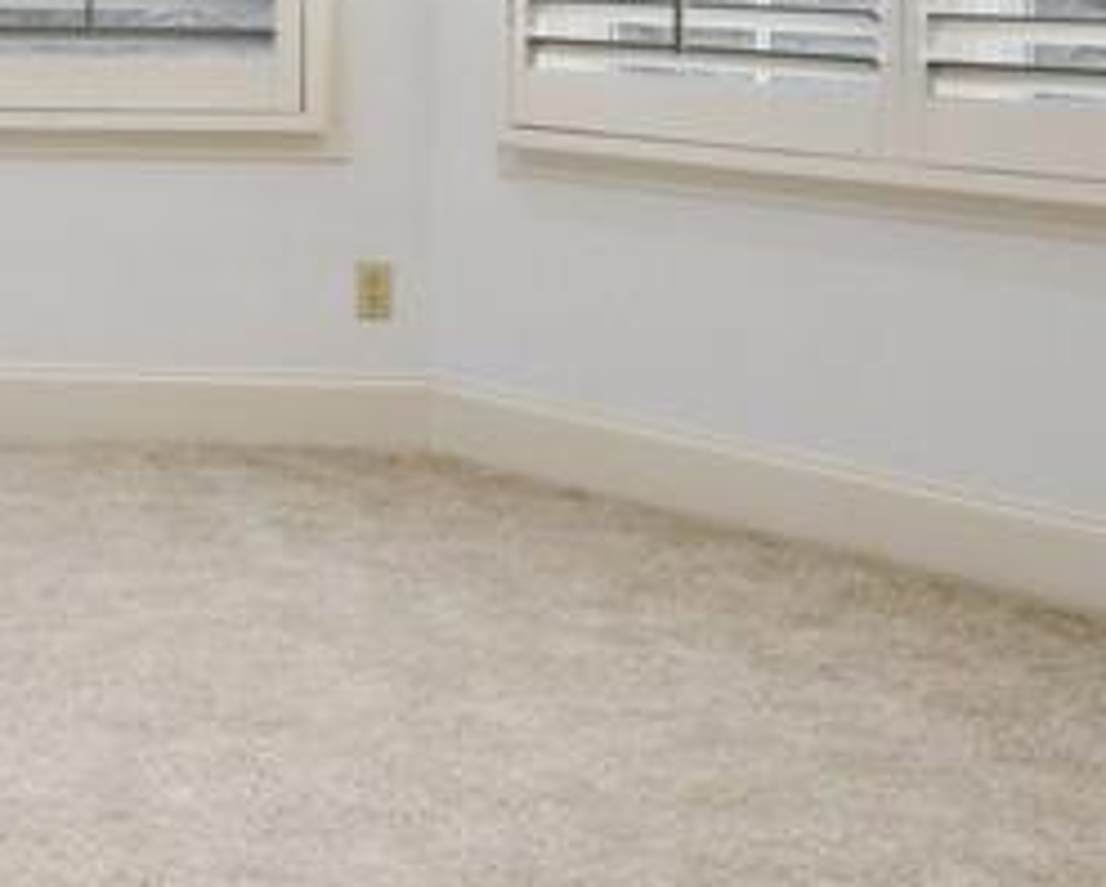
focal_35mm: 70
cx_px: 175
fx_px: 2293
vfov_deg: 20.9
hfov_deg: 26.5
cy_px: -78
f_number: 6.3
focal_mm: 18
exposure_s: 1/50
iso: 800
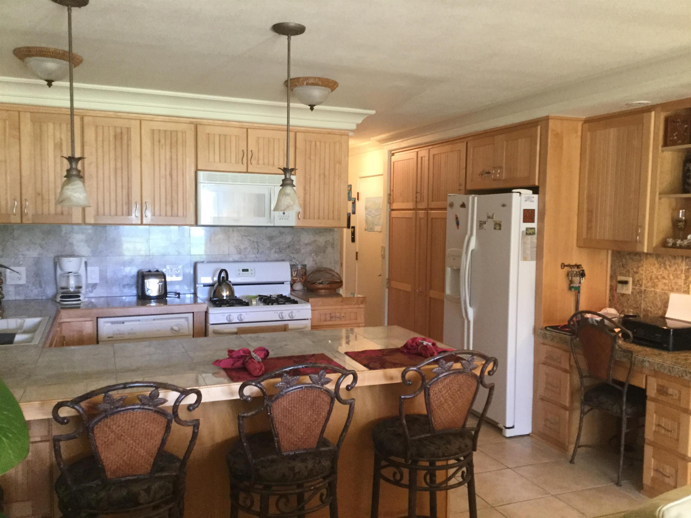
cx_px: 346
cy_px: 259
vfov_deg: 45.4
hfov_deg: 58.4
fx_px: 619
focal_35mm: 31
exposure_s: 1/30
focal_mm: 3.3
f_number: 2.4
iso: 125
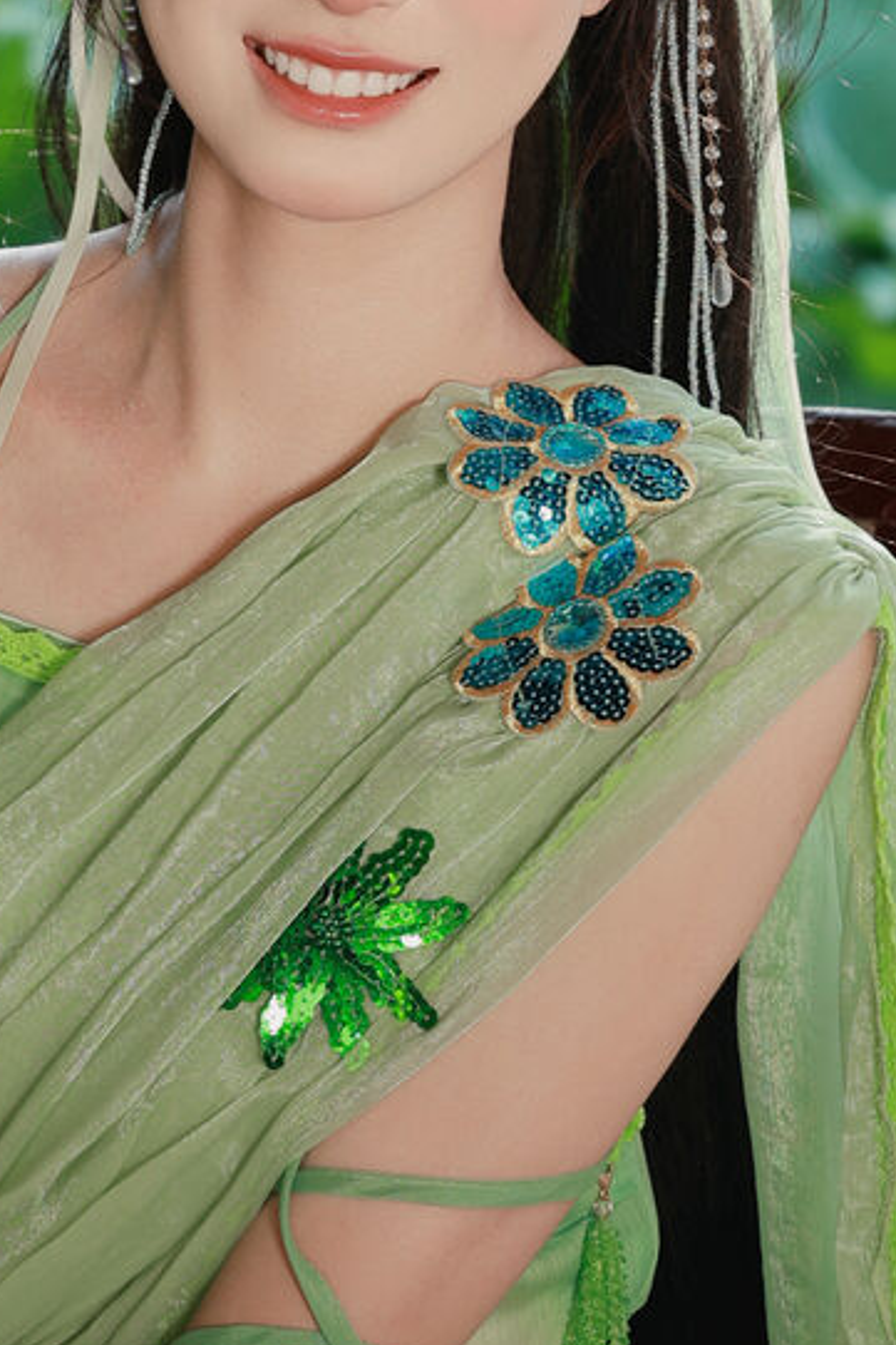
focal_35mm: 329
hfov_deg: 4.2
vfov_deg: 6.3
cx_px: 221
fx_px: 12290
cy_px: 516
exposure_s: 1/50
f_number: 6.3
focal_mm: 100
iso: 100
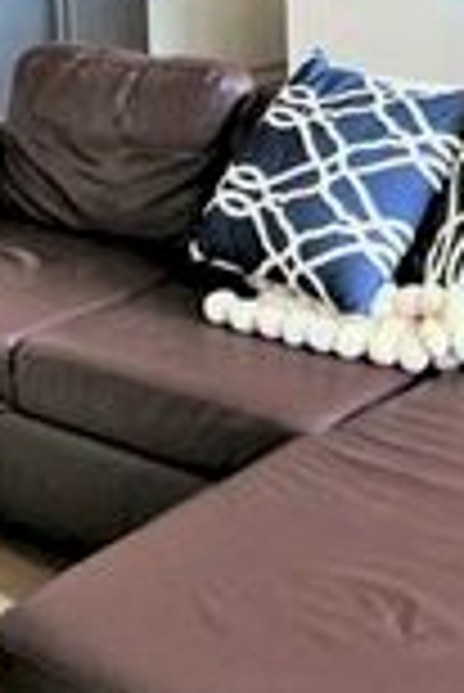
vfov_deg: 28.3
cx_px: 428
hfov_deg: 19.6
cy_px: 45
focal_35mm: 68
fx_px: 1312
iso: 320
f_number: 3.5
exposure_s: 1/30
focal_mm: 10
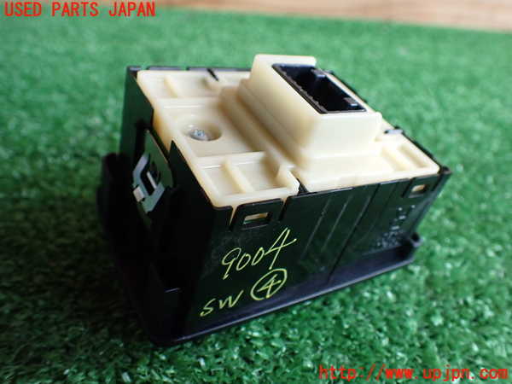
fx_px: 444
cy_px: 192
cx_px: 256
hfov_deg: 60.0
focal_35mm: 30
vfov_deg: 46.8
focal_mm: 5.4
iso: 500
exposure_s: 1/125
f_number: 2.3
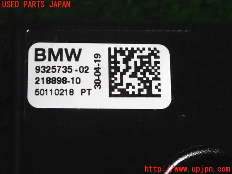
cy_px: 87
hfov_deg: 19.6
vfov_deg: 14.8
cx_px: 116
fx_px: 670
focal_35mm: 100
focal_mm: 18
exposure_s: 1/640
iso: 6400
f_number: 4.9
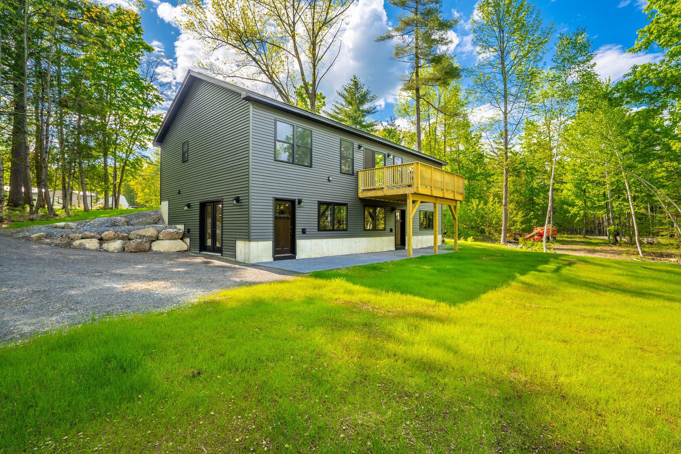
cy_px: 227
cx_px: 340
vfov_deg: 73.7
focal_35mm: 16
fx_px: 303
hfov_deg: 96.7
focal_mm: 16
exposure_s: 1/13
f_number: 9
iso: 64
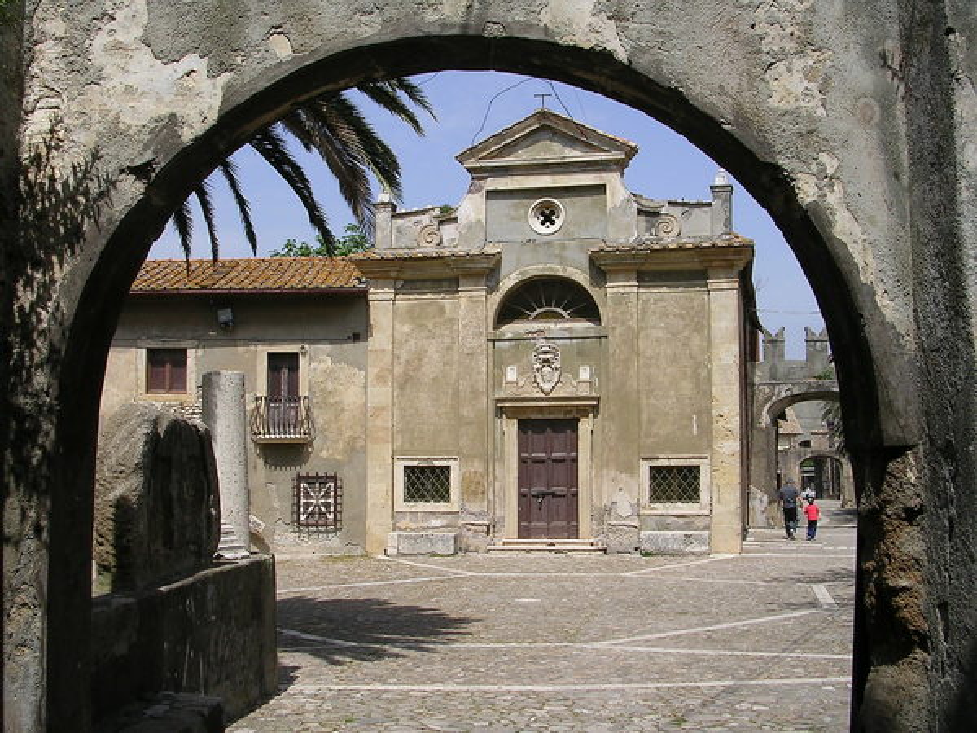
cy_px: 366
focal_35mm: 38
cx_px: 488
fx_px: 1073
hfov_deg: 49.0
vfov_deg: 37.7
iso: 50
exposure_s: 1/376
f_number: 5.6
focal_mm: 5.8
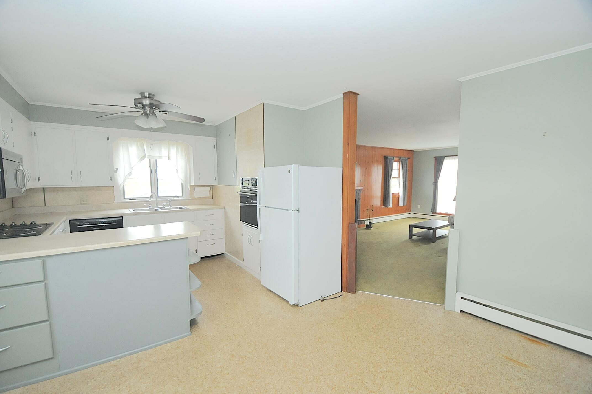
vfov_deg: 77.2
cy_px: 197
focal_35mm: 15
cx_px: 296
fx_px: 246
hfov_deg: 100.5
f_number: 3.5
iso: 800
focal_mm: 10
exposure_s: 1/60
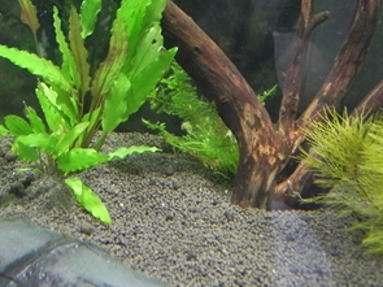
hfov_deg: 33.6
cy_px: 92
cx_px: 88
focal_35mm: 56
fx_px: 619
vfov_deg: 25.9
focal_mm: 5.9
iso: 200
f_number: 2.8
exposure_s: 1/15.6
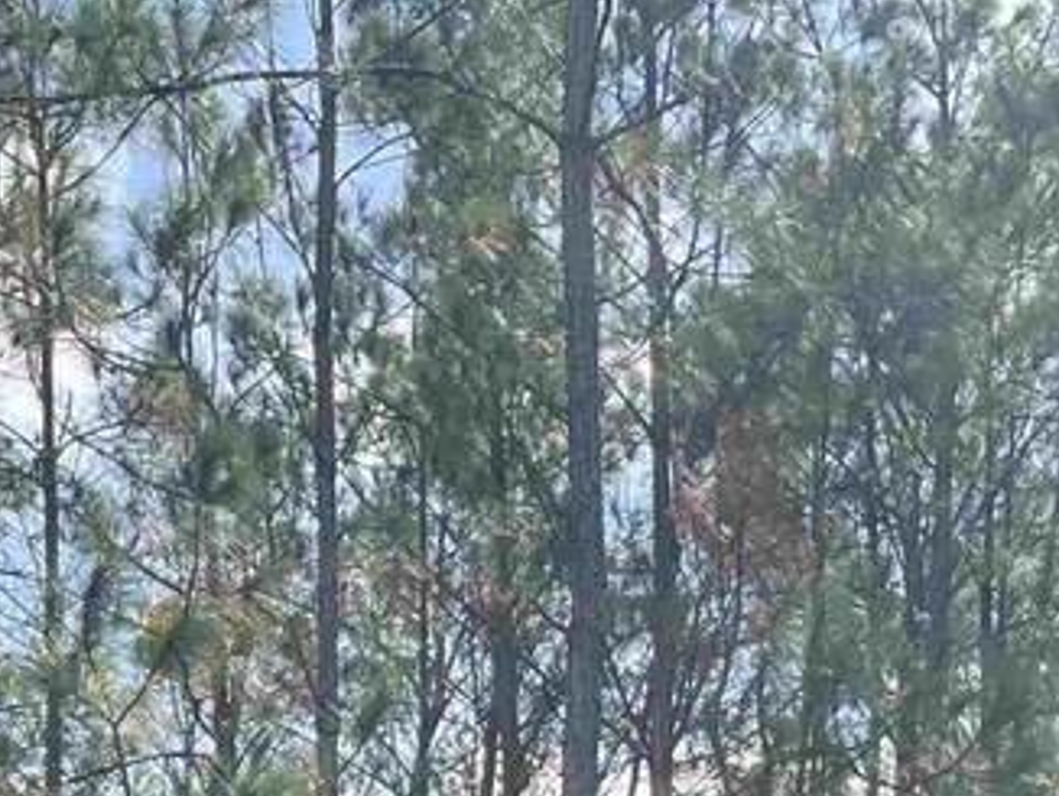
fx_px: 3123
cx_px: 1166
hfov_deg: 18.5
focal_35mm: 102
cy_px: 1553
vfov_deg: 12.8
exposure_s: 1/1477
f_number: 1.6
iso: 50
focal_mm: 5.1
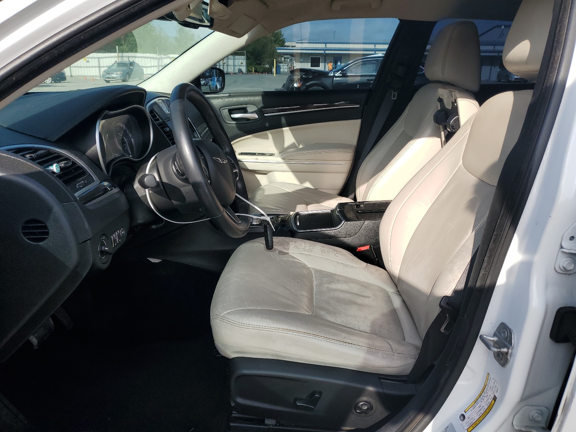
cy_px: 216
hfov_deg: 67.3
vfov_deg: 53.1
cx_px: 288
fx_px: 433
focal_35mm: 26
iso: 50
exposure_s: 1/2000
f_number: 1.5
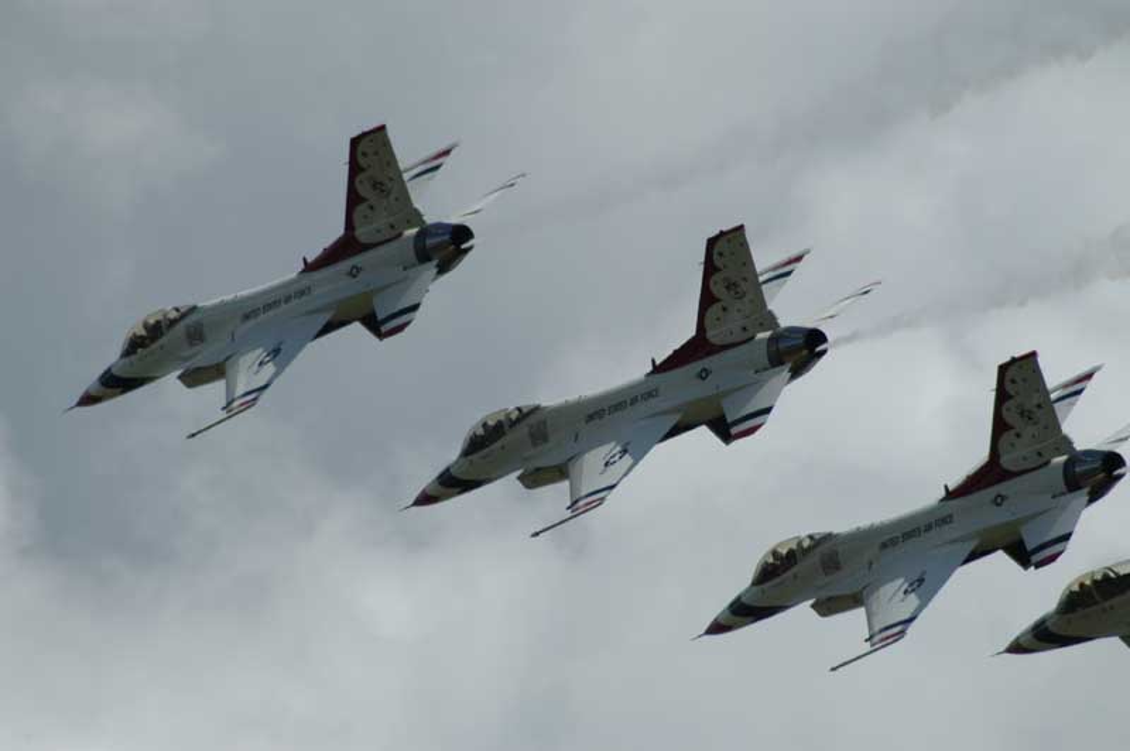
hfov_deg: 4.6
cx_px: 565
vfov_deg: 3.0
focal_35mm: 450
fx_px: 14113
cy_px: 376
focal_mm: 300
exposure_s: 1/2500
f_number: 5.6
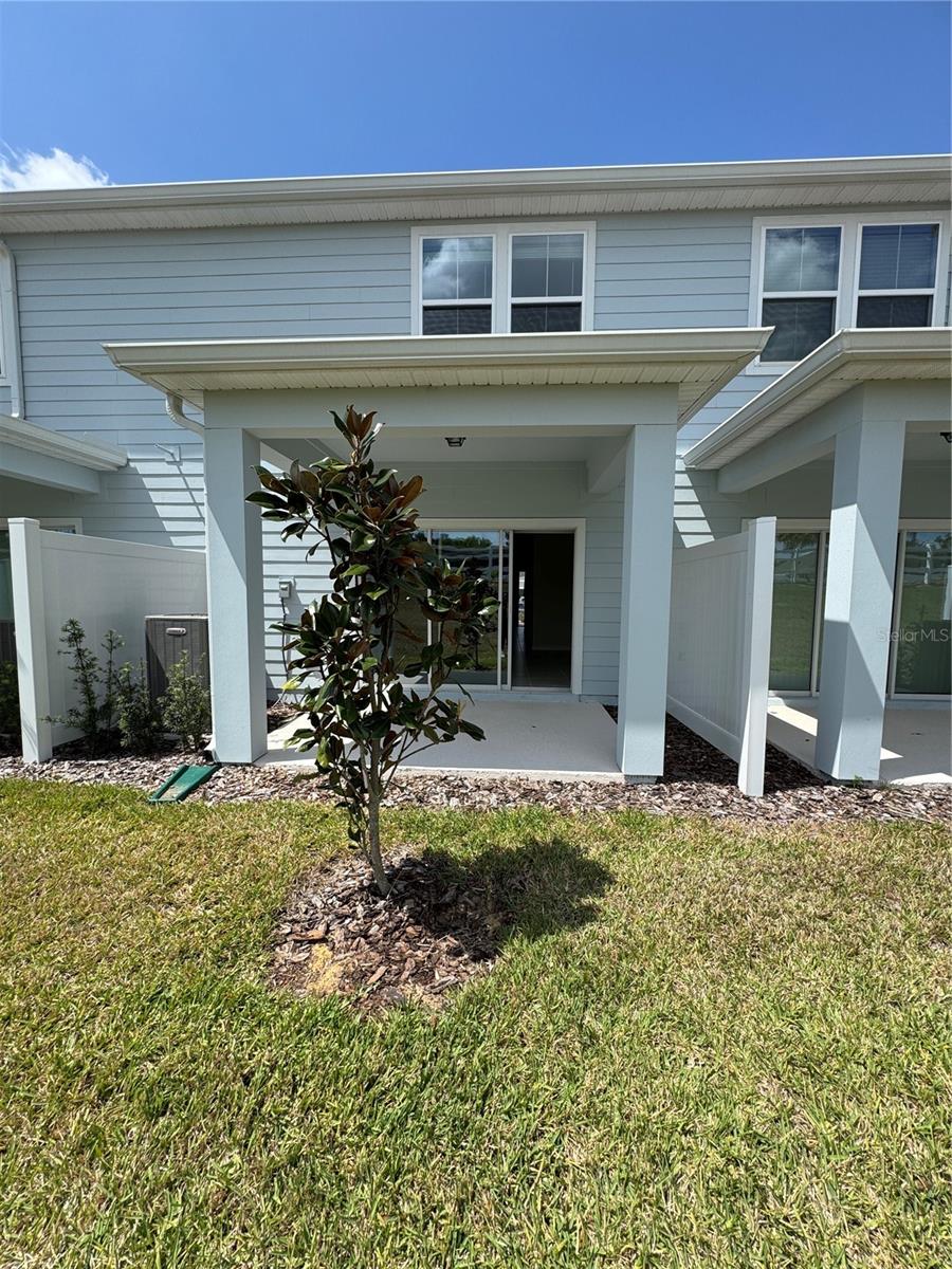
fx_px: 513
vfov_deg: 102.1
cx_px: 476
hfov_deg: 85.7
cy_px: 634
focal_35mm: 14
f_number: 2.2
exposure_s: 1/1048
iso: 50
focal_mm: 2.22
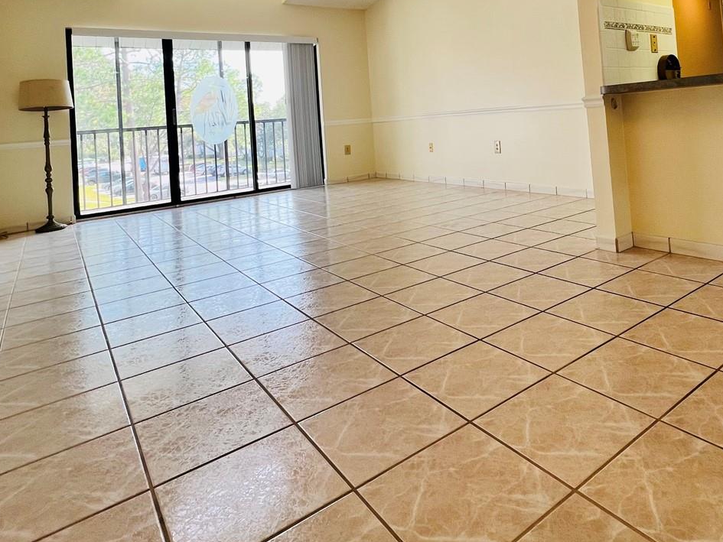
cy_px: 97
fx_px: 460
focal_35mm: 22
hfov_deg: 75.0
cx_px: 453
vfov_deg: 56.0
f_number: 1.8
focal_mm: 1.57
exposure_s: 1/120
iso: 40
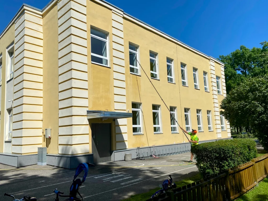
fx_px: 201
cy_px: 100
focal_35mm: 26
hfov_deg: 67.3
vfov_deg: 53.1
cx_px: 134
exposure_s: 1/6410
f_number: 1.8
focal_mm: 4.25
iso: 32
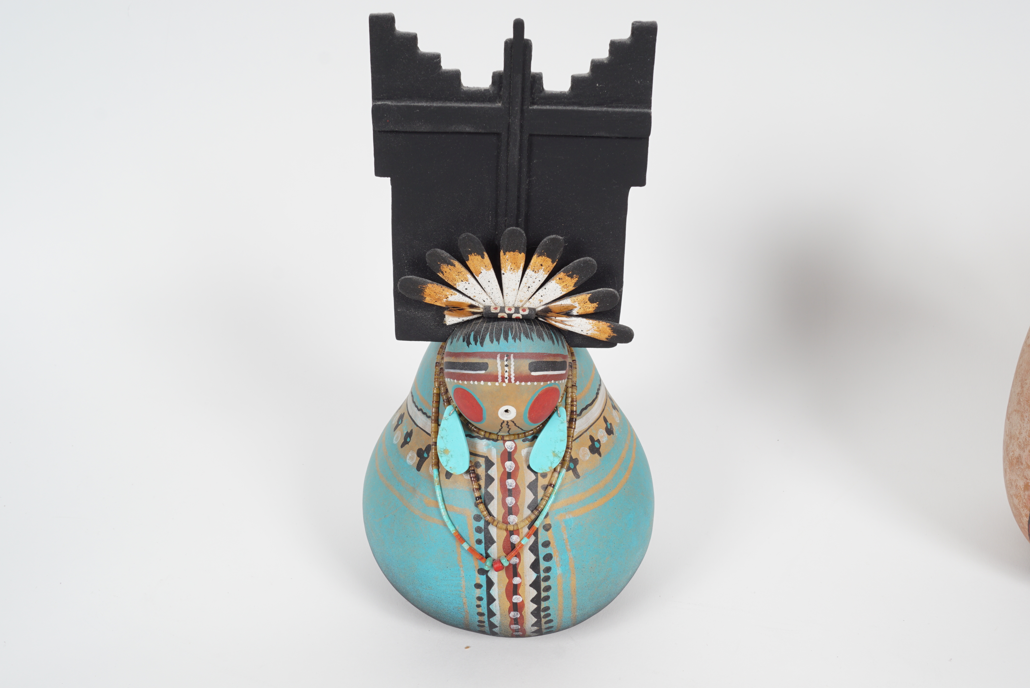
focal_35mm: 39
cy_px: 344
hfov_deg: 49.5
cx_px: 515
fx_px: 1116
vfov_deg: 34.3
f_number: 14
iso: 100
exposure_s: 1/125
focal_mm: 26
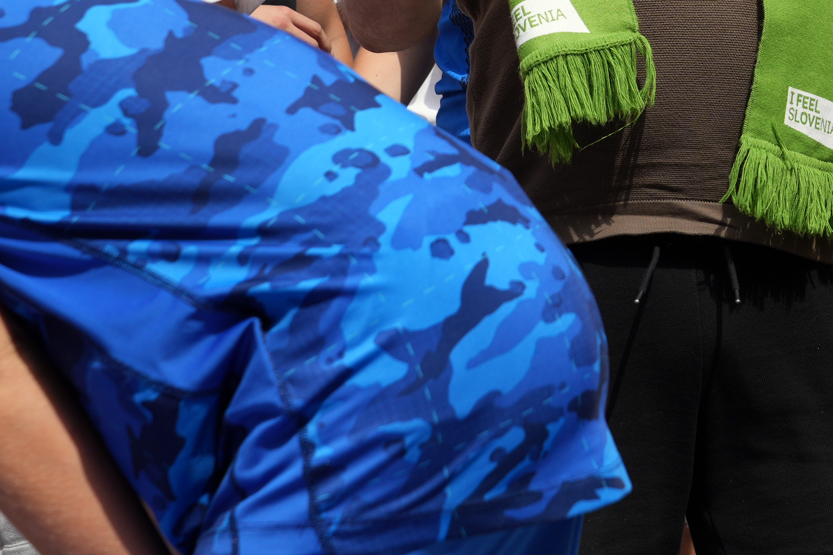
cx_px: 639
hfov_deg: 17.2
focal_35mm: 118
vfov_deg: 11.4
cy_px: -65
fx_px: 2730
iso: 100
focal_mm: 42
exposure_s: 1/400
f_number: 7.1
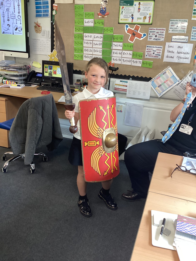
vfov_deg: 58.4
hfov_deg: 45.4
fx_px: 234
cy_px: 130
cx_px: 98
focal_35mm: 31
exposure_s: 1/60
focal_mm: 3.3
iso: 200
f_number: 2.4
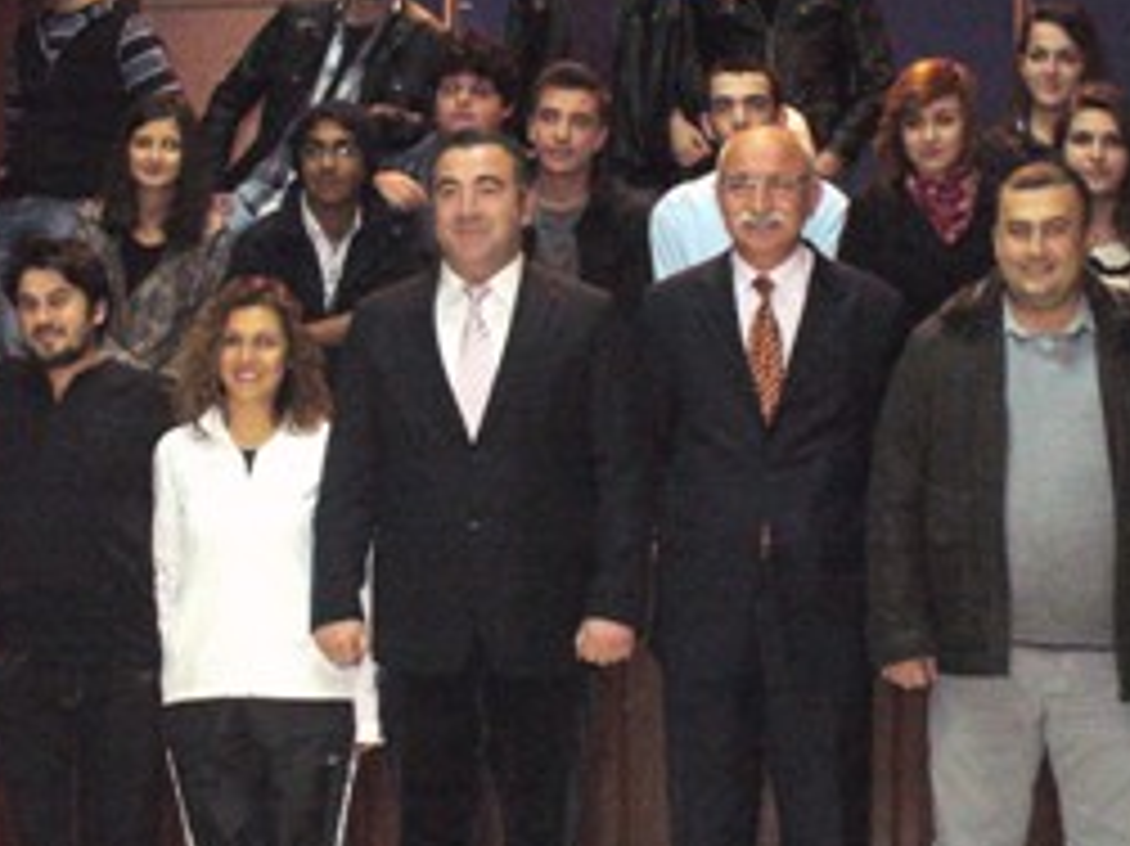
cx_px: 509
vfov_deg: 22.2
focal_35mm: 66
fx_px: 2153
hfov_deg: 29.4
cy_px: 482
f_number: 2.8
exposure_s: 1/30
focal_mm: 6.1
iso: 400
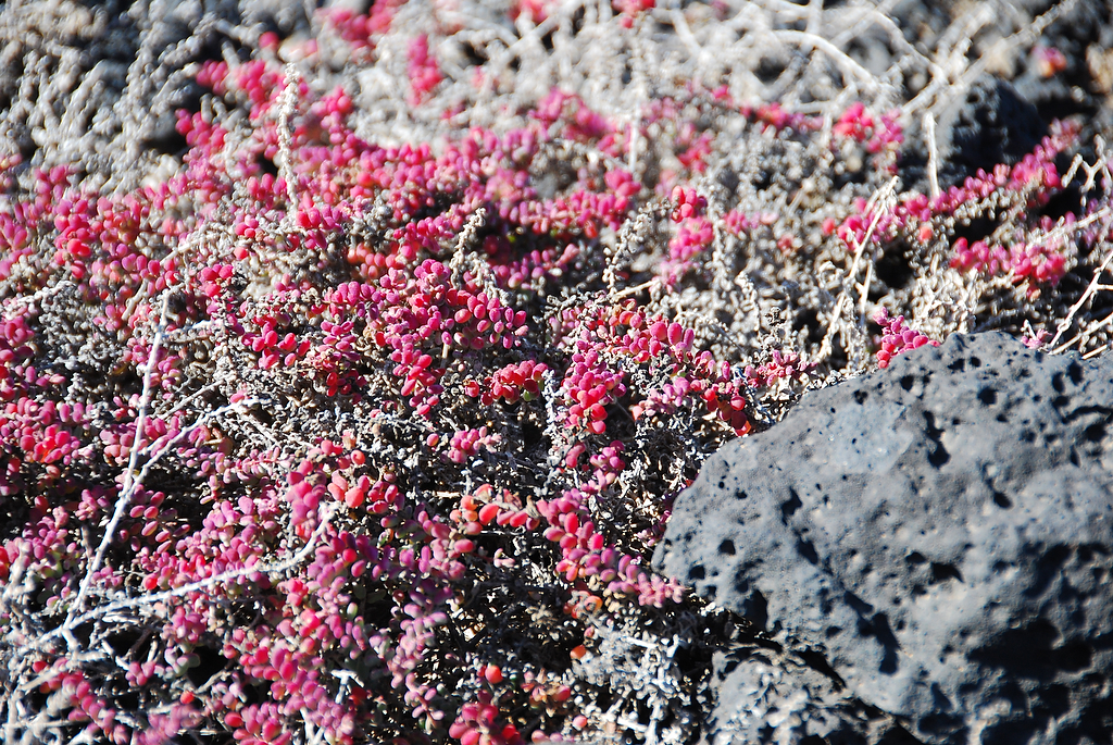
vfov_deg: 4.6
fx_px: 9284
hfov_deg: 6.9
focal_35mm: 300
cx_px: 556
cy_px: 372
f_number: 5.6
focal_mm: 200
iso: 400
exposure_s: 1/500
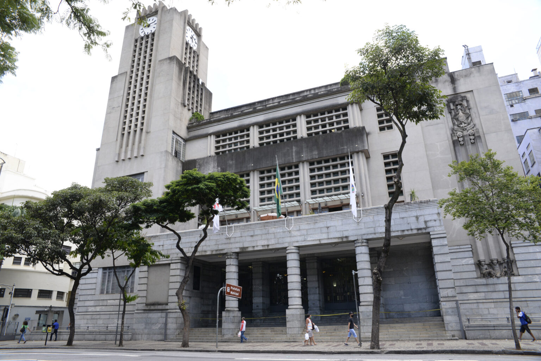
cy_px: 180
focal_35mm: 24
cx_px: 270
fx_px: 361
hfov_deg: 73.7
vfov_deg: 53.2
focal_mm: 24
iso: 500
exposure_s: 1/200
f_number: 10
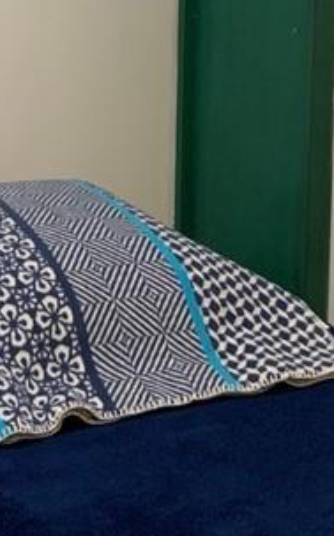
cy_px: -131
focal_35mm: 104
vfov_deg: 18.8
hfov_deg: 12.4
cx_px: 5
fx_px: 1517
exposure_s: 1/60
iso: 200
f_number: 1.8
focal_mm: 3
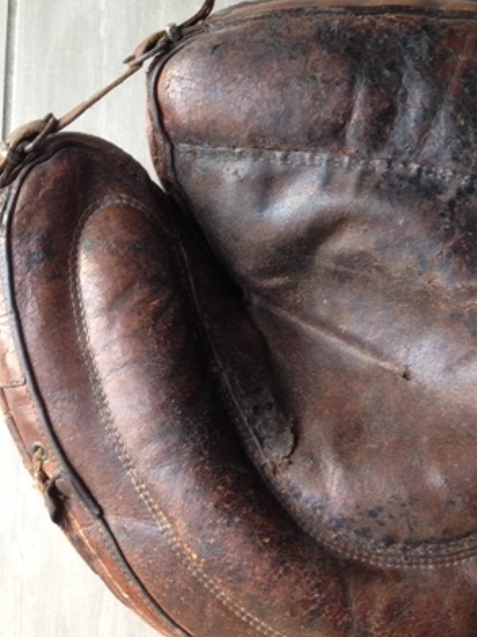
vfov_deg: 35.5
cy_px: 334
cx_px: 347
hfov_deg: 26.7
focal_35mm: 54
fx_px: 993
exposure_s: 1/20
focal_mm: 4.12
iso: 200
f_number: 2.4
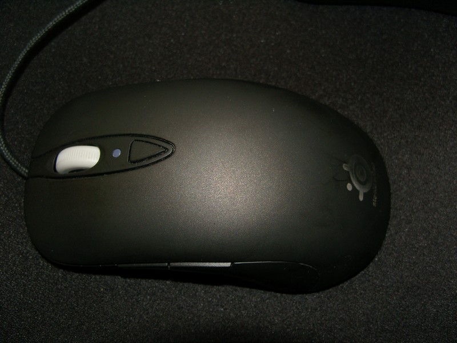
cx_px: 228
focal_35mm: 38
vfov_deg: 37.7
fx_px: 502
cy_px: 172
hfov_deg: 49.0
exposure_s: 1/40
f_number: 2.8
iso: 80
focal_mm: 7.8
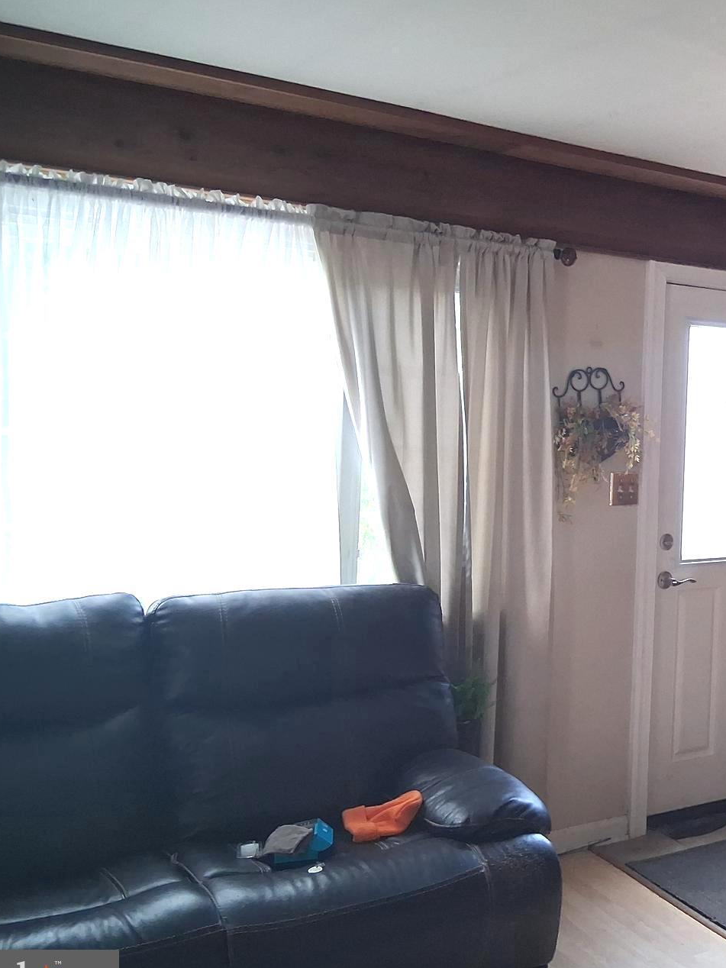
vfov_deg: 44.7
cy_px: 426
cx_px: 710
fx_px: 1174
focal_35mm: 42
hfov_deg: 31.9
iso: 400
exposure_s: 1/120
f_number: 1.8
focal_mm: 3.98
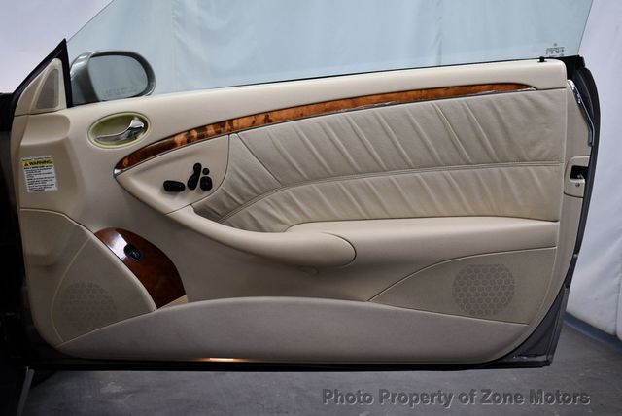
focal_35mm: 40
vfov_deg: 33.5
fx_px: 692
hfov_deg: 48.4
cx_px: 311
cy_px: 208
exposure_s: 1/125
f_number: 3.5
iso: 800
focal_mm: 20
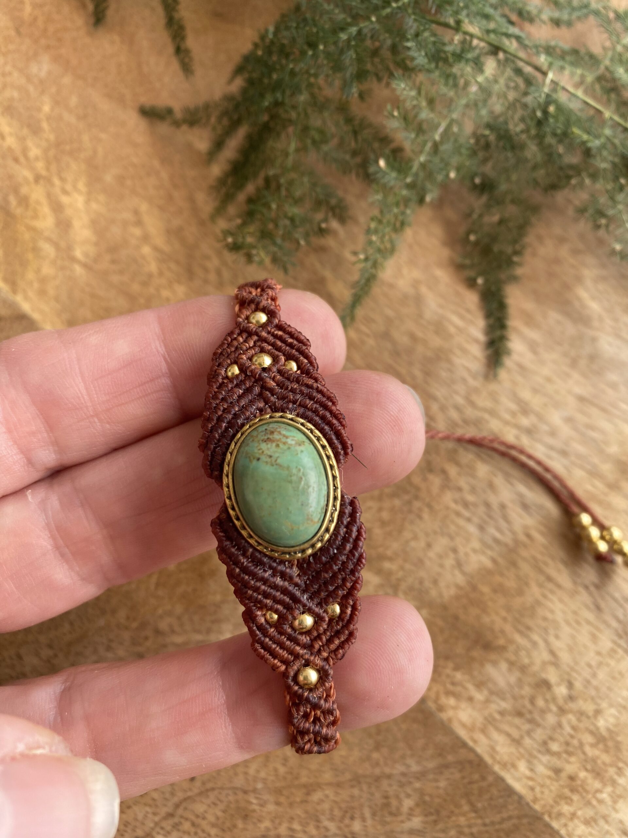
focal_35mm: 25
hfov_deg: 54.9
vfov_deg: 69.4
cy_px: 419
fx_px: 605
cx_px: 314
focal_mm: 4.25
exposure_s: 1/508
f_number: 1.8
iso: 32
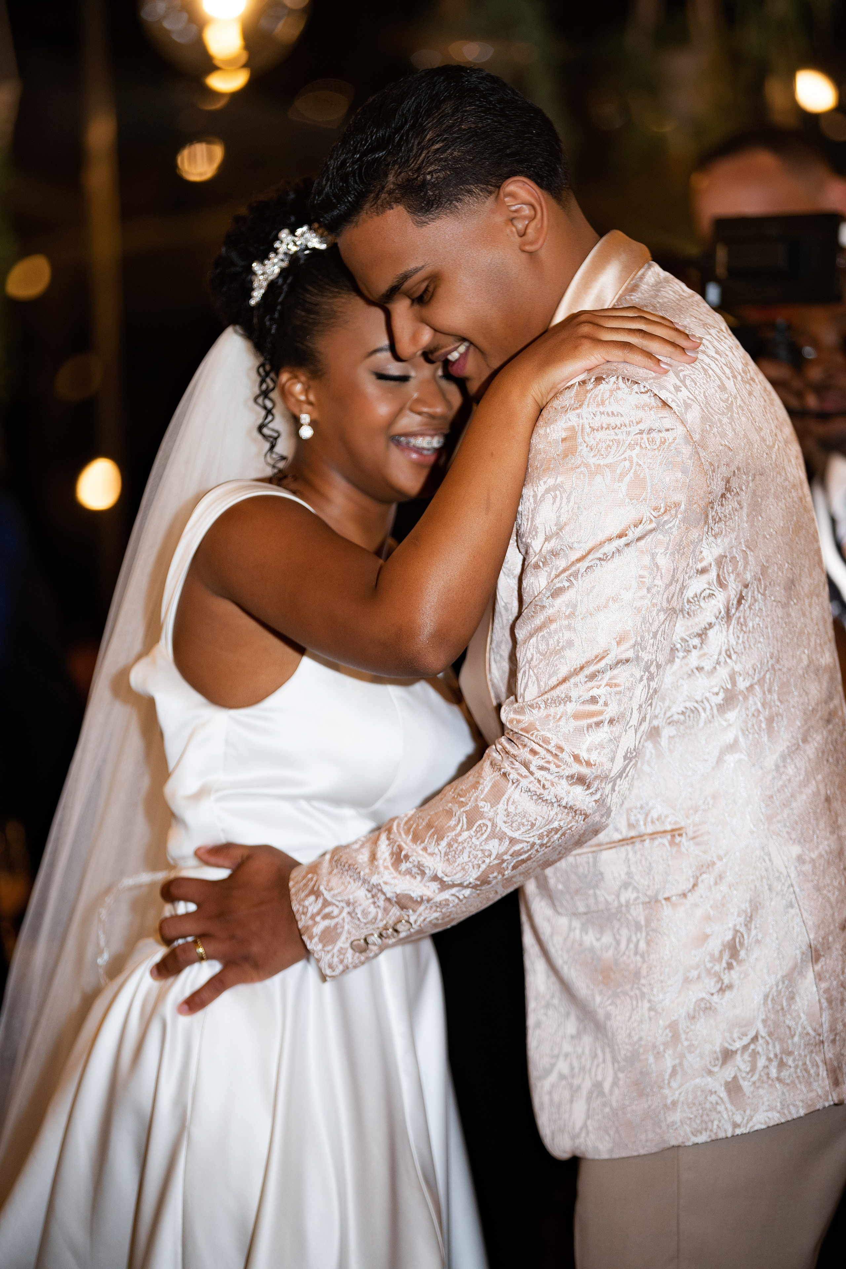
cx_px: 423
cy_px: 634
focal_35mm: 142
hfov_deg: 9.7
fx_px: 5005
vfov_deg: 14.4
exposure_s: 1/160
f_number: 2.8
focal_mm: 142
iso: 640
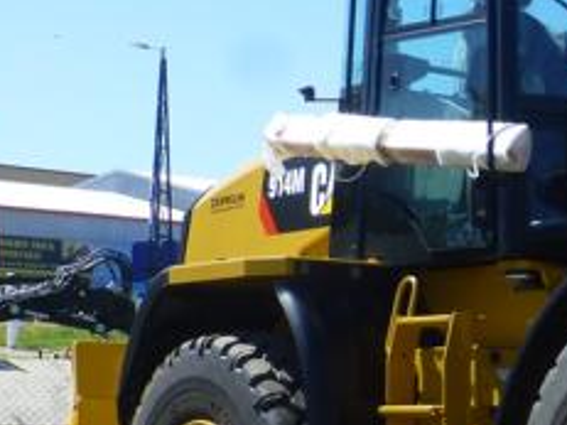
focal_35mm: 135
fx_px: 2210
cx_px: 839
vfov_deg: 11.0
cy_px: 297
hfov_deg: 13.8
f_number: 3.9
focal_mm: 6.9
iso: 100
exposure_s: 1/640
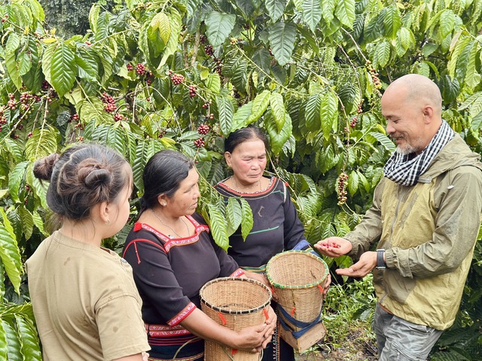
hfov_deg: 39.7
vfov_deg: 30.3
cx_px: 241
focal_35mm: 48
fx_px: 668
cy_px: 180
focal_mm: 6.86
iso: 80
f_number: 1.78
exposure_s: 1/587
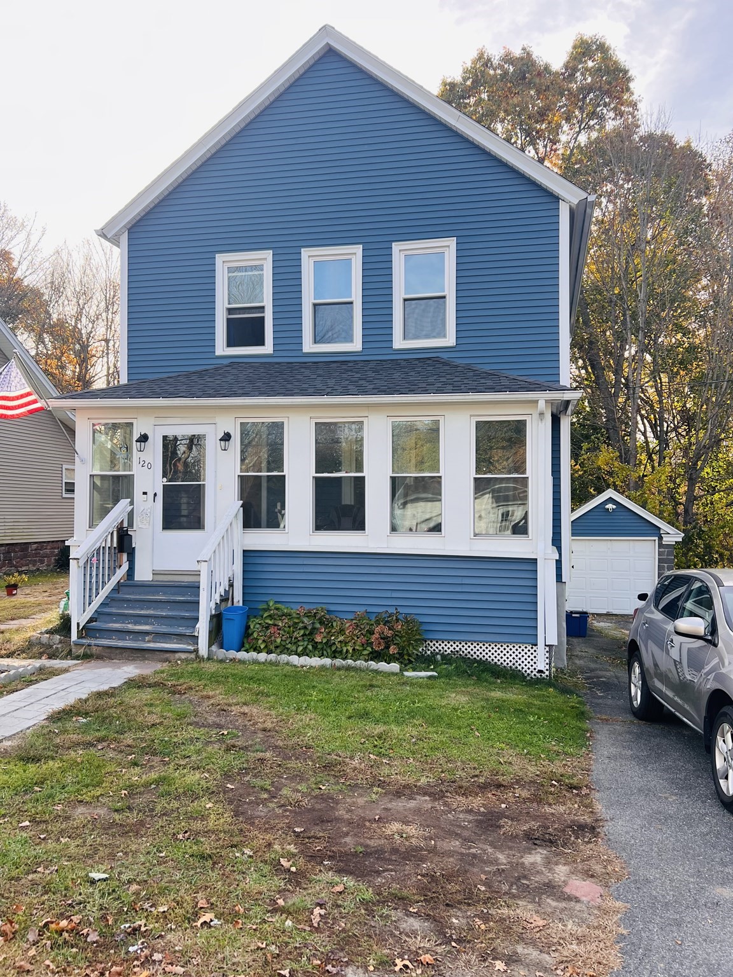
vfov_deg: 67.3
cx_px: 366
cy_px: 488
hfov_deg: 53.1
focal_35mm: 26
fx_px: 734
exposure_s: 1/607
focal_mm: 5.7
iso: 50
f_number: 1.5
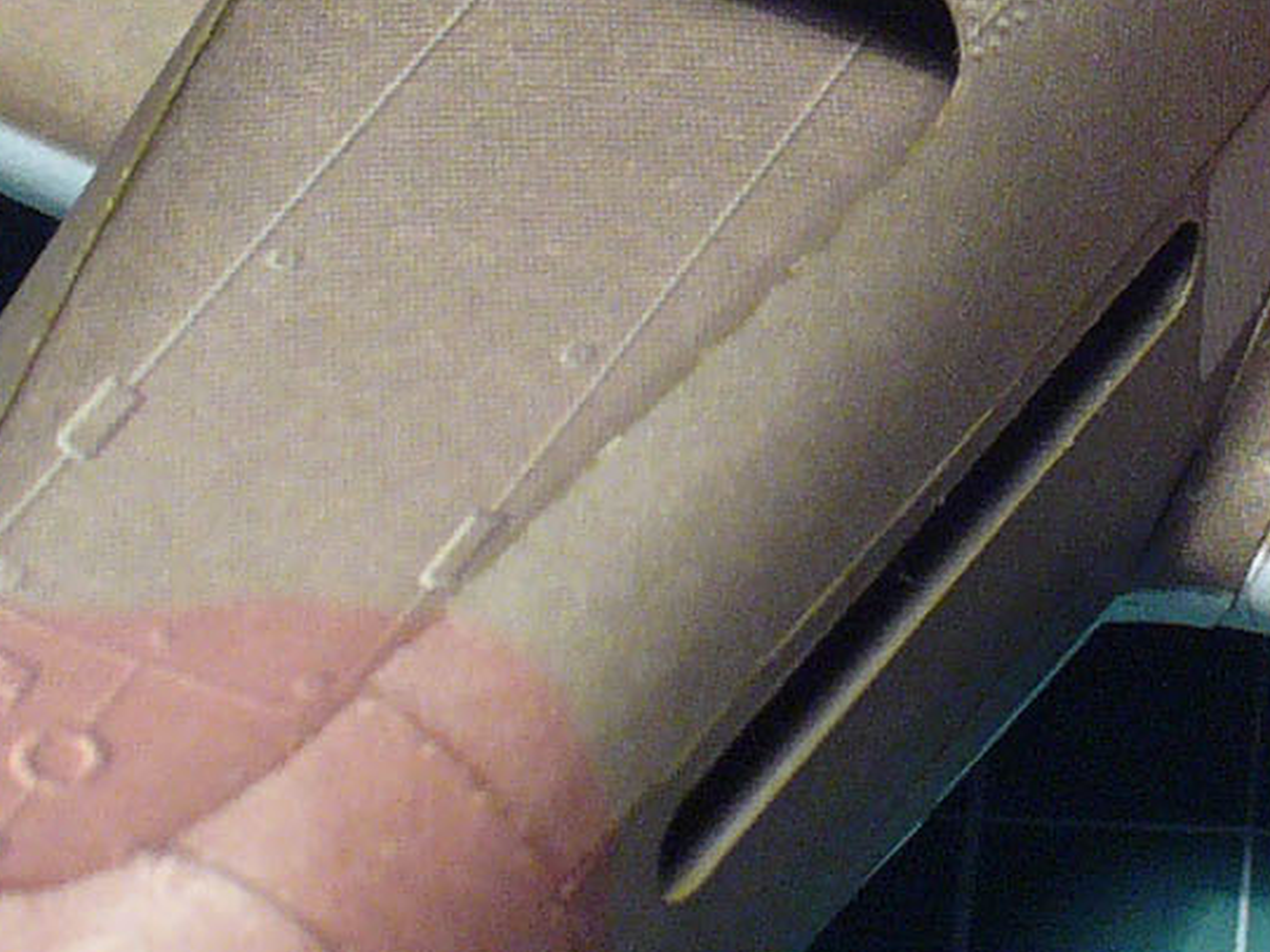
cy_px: -141
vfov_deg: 9.3
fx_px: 5797
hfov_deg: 12.4
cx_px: 1244
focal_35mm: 158
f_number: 2.8
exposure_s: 1/25
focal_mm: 6.1
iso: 150
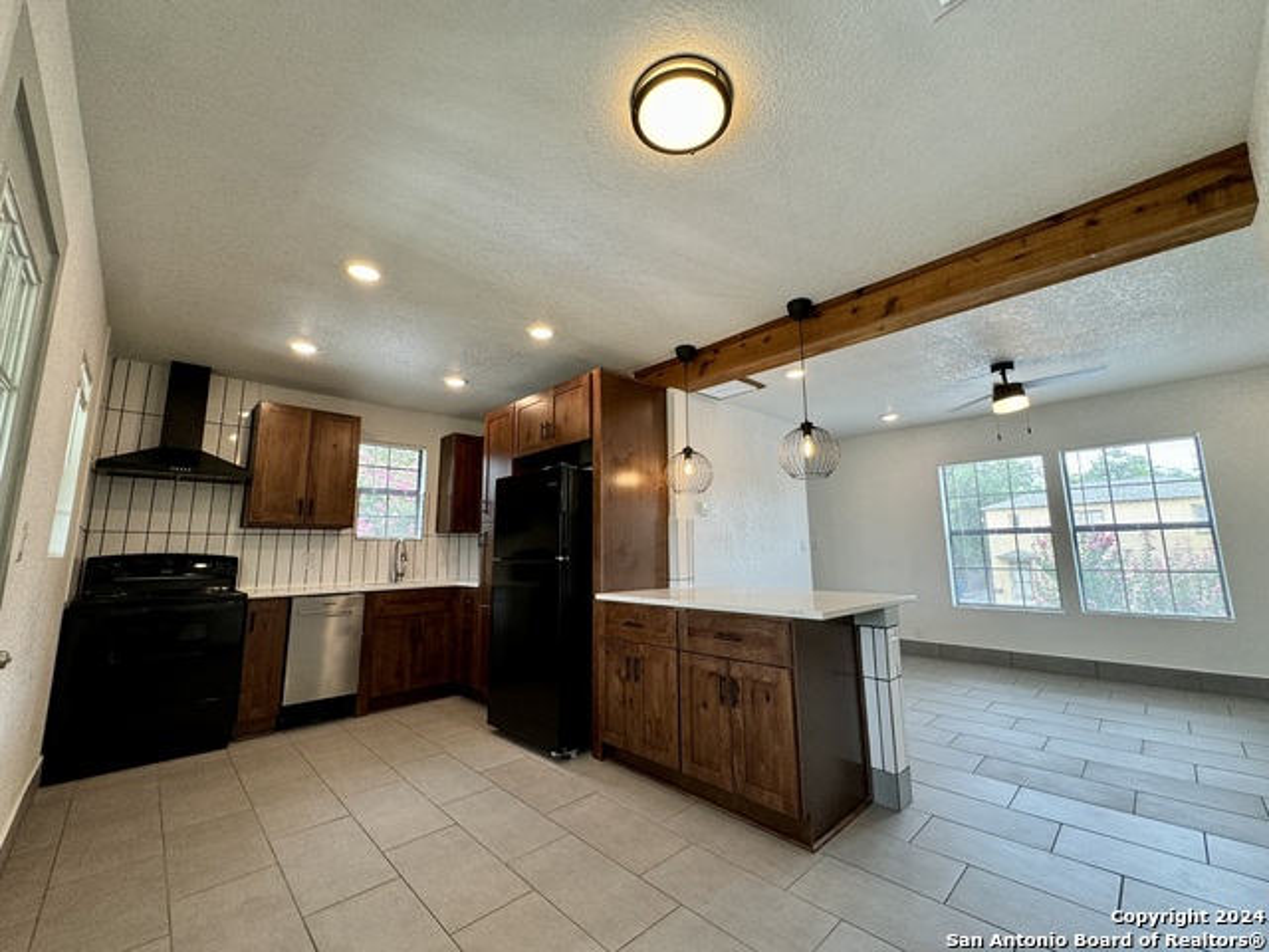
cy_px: 476
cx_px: 634
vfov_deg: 85.7
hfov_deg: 102.1
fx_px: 513
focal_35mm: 14
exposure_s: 1/120
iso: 125
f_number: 2.2
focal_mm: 2.22
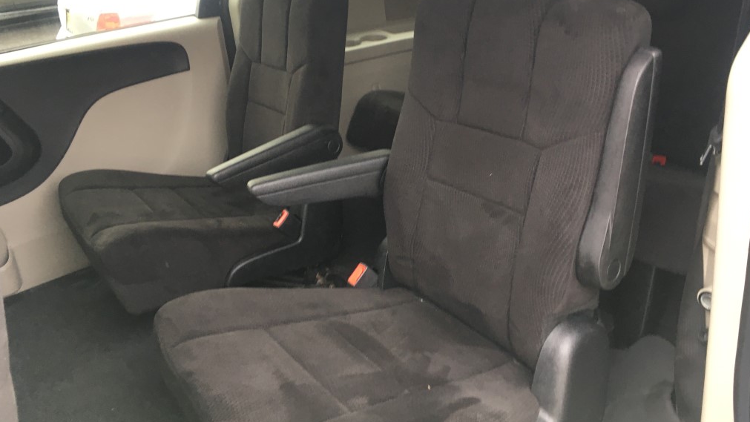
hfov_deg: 61.0
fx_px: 636
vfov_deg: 36.6
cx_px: 374
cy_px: 182
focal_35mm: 32
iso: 64
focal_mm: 4.15
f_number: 2.2
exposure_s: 1/30
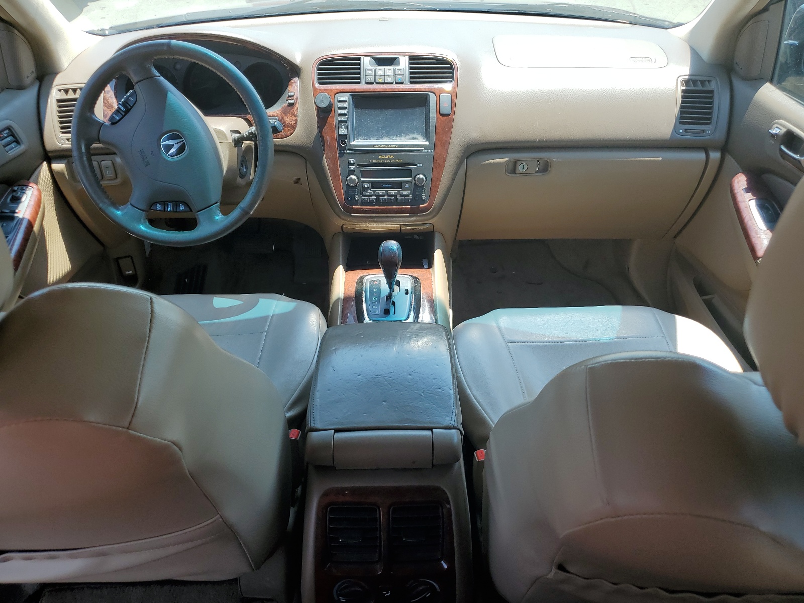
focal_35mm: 26
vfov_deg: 53.1
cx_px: 402
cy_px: 302
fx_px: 604
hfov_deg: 67.3
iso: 50
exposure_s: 1/526
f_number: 1.5
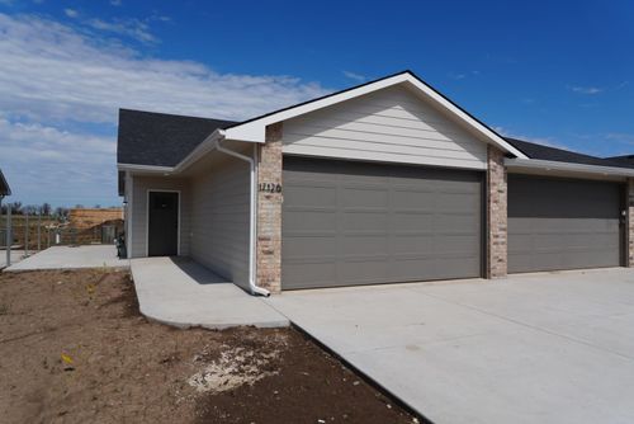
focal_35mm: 24
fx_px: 423
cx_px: 317
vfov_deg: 53.2
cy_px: 212
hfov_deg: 73.7
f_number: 5
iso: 100
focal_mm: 16
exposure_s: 1/1600
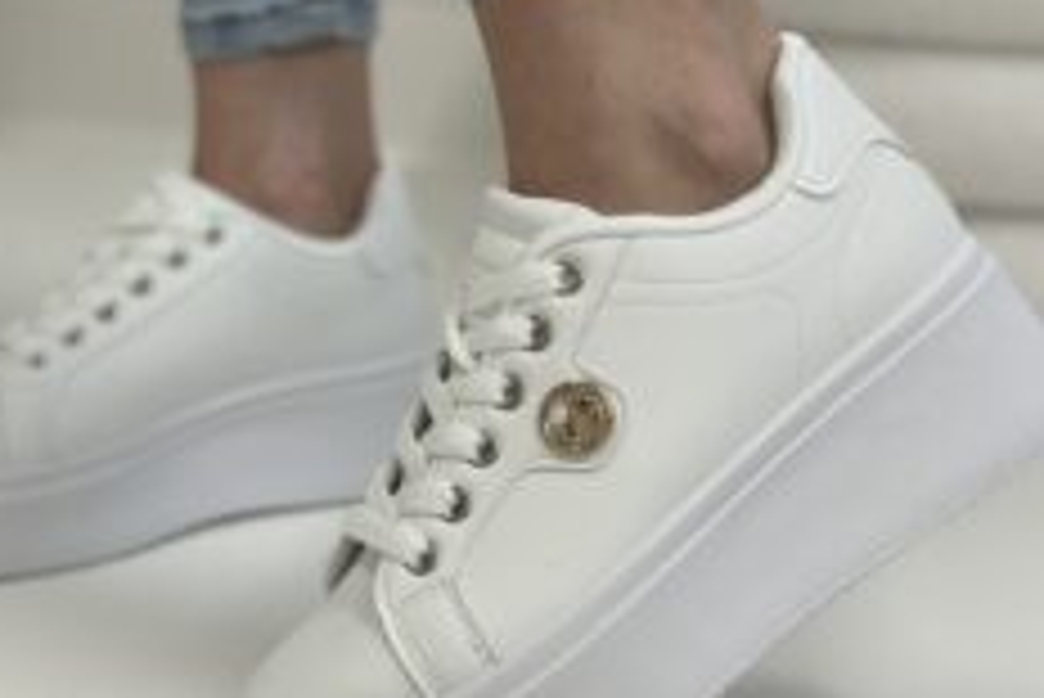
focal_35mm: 86
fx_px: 2495
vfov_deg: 15.9
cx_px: 428
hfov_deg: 23.6
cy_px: 279
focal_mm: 6.86
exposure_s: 1/100
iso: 80
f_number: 1.78
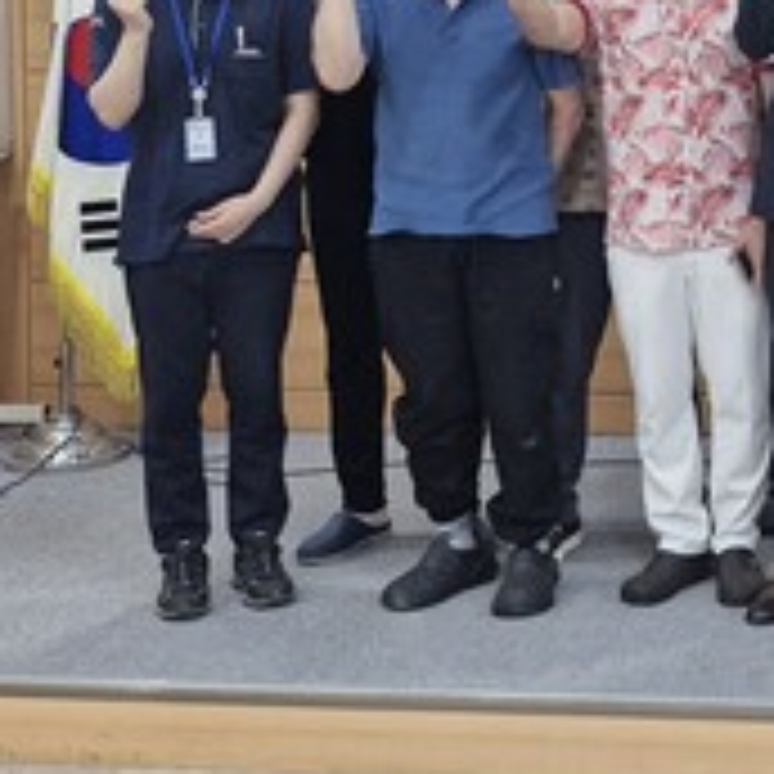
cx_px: 950
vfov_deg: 23.4
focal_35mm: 71
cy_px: 22
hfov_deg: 22.3
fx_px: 1796
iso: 250
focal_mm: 5.54
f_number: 1.8
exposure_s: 1/120
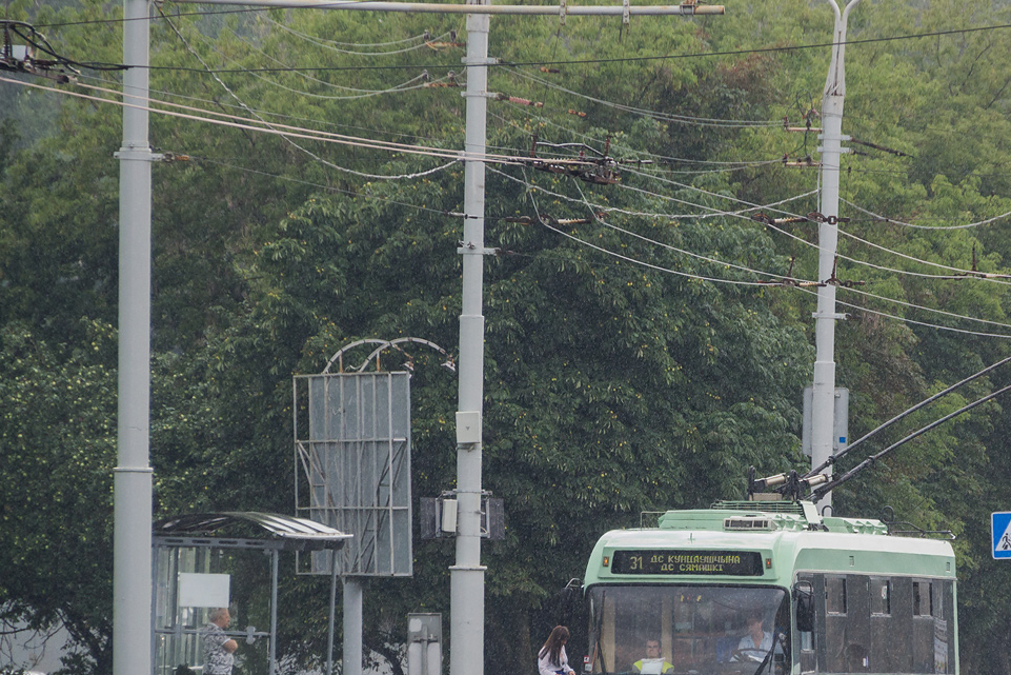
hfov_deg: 4.7
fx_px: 12273
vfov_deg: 3.1
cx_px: 710
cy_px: 451
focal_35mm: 437
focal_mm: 200
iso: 560
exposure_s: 1/500
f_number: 6.3
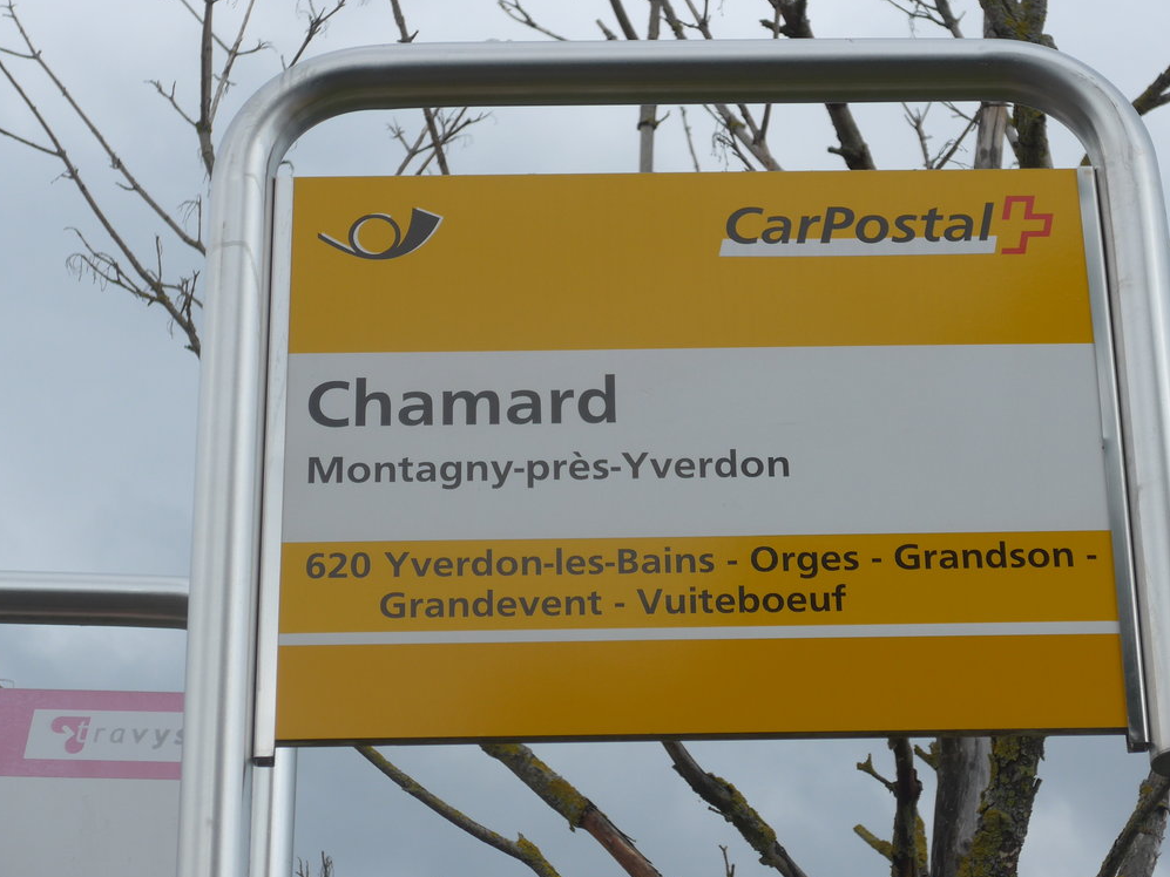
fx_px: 4192
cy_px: 372
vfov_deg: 12.0
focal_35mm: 124
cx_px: 674
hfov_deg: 15.9
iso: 80
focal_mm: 20.4
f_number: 4.8
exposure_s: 1/400
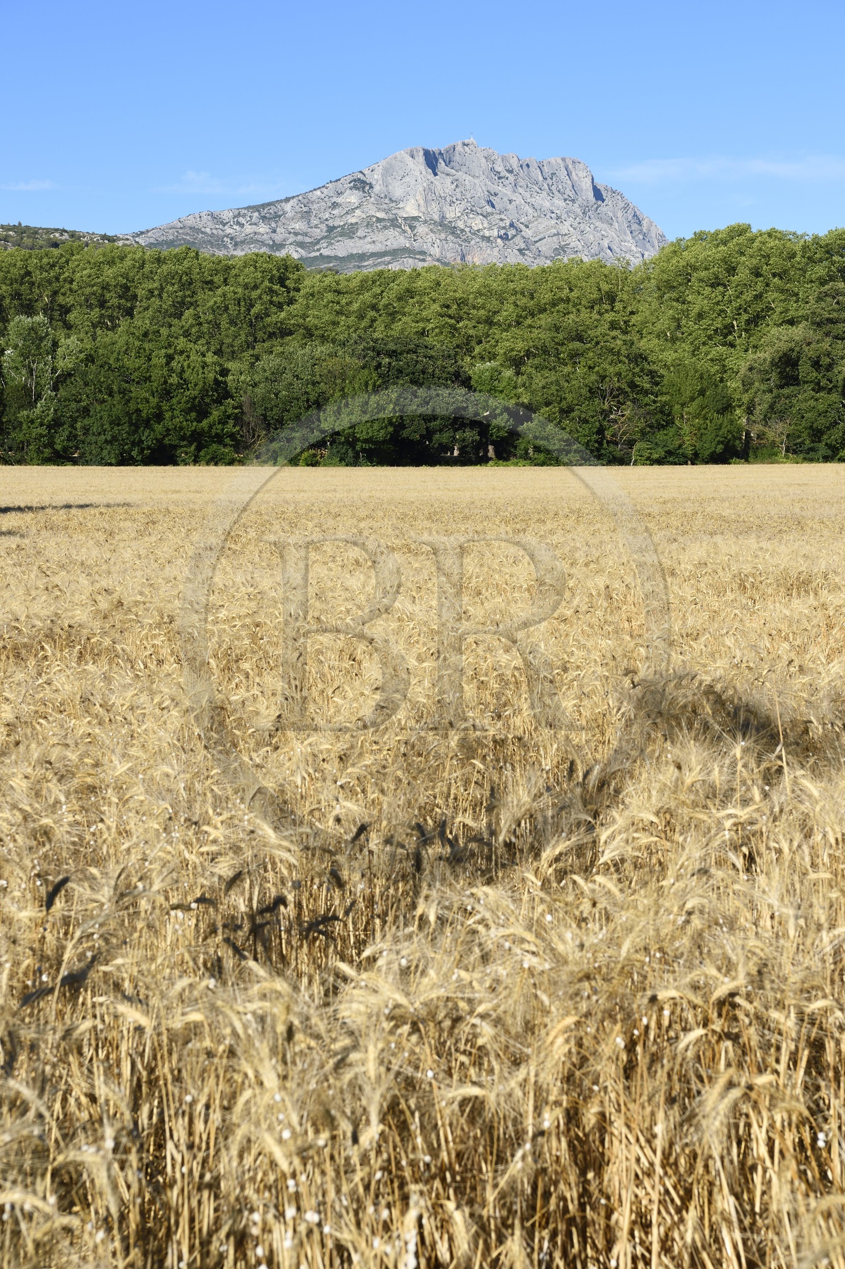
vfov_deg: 28.9
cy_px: 634
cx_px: 422
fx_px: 2467
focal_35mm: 70
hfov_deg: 19.4
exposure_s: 1/250
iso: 200
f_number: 13
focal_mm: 70
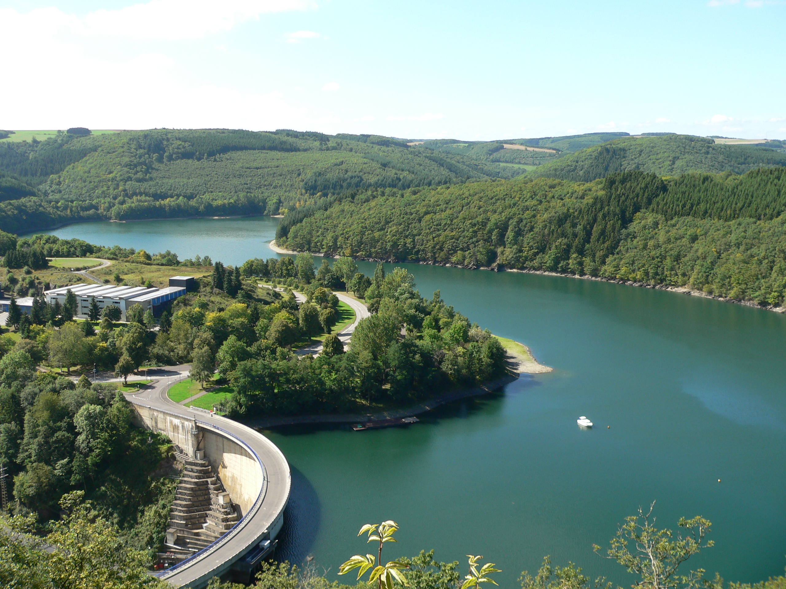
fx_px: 817
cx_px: 393
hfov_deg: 51.4
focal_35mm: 36
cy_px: 294
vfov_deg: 39.7
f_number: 4
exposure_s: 1/320
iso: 80
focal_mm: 6
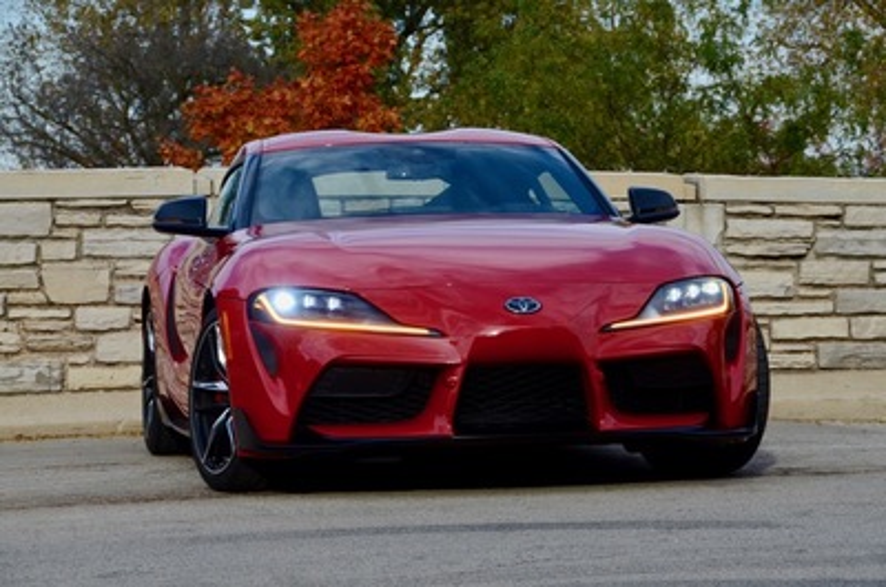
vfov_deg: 10.1
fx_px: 3316
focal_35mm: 135
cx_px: 443
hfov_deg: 15.2
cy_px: 294
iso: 800
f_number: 9
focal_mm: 90
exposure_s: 1/1250
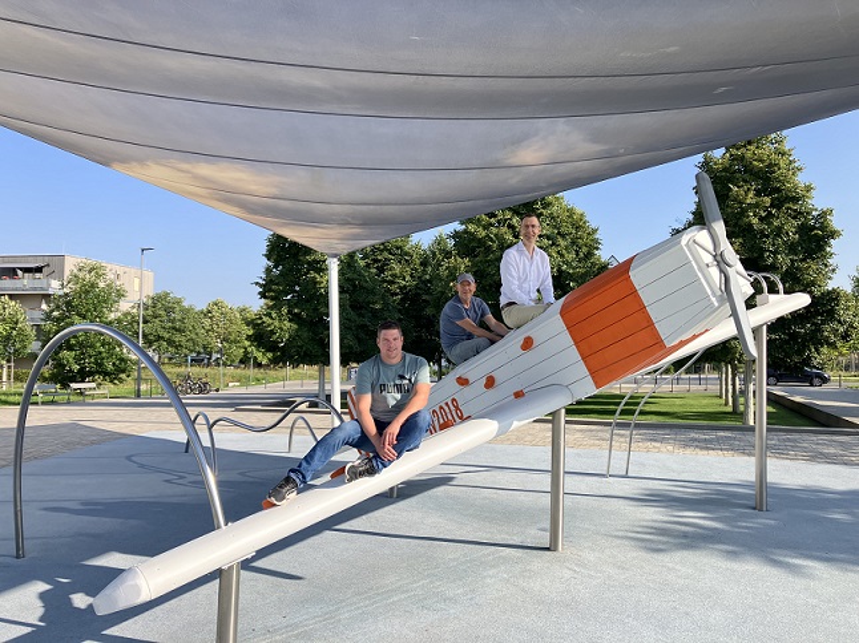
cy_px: 322
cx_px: 430
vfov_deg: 49.7
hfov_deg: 63.5
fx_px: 695
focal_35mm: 28
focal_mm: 3.99
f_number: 1.8
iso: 32
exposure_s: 1/747
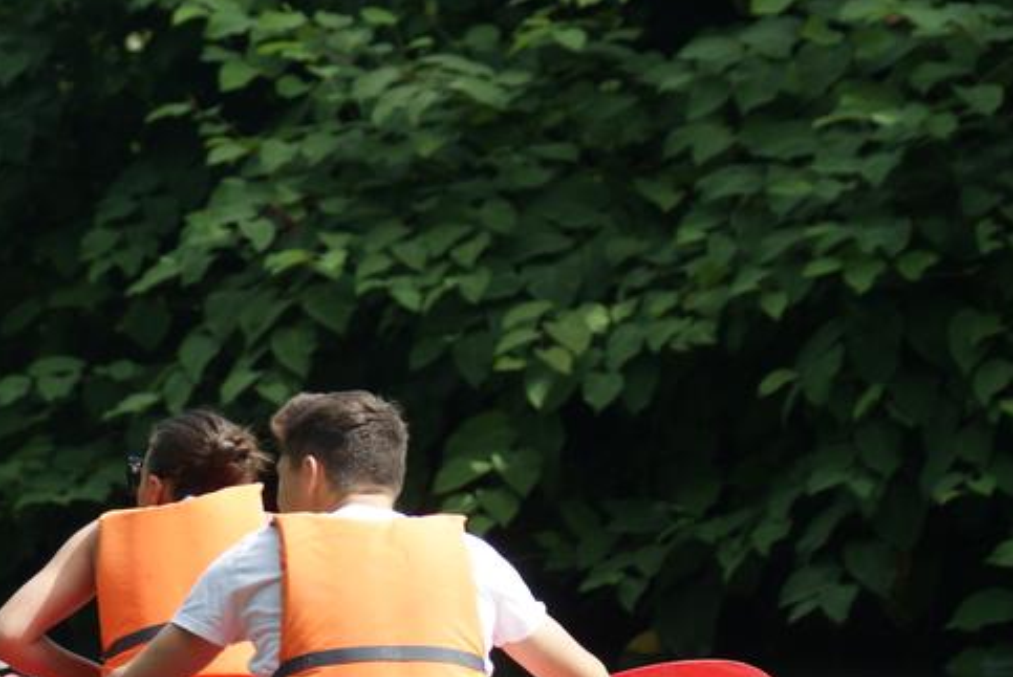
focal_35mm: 334
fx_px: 9407
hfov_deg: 6.2
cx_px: 157
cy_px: 375
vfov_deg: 4.1
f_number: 5.6
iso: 125
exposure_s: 1/200
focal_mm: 120
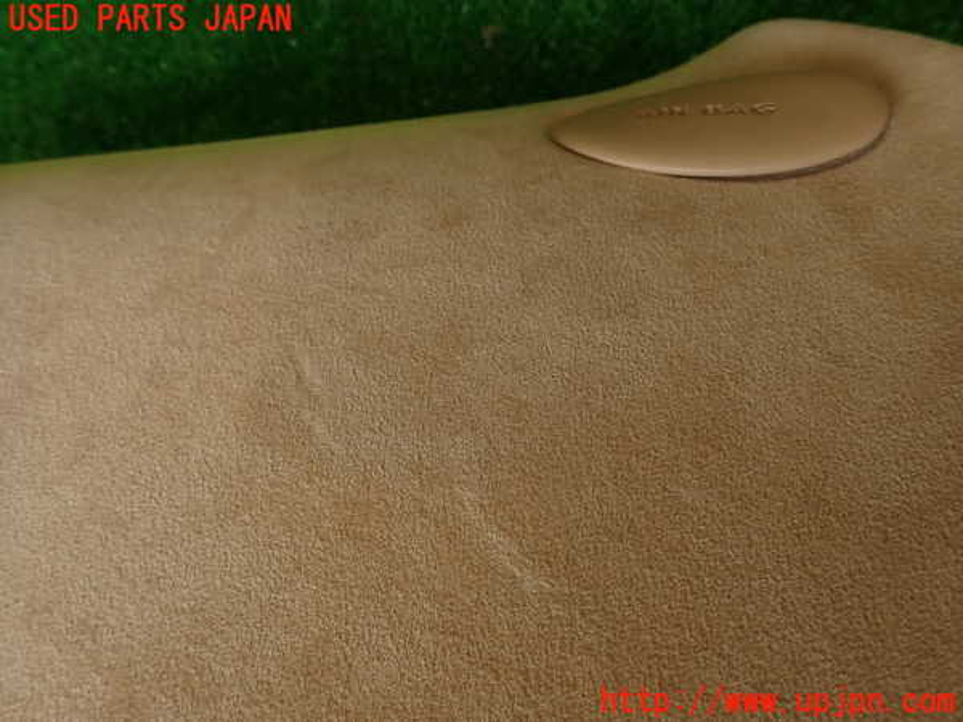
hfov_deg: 69.4
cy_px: 361
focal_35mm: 25
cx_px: 482
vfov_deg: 54.9
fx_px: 695
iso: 100
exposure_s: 1/100
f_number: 2.8
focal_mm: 4.5
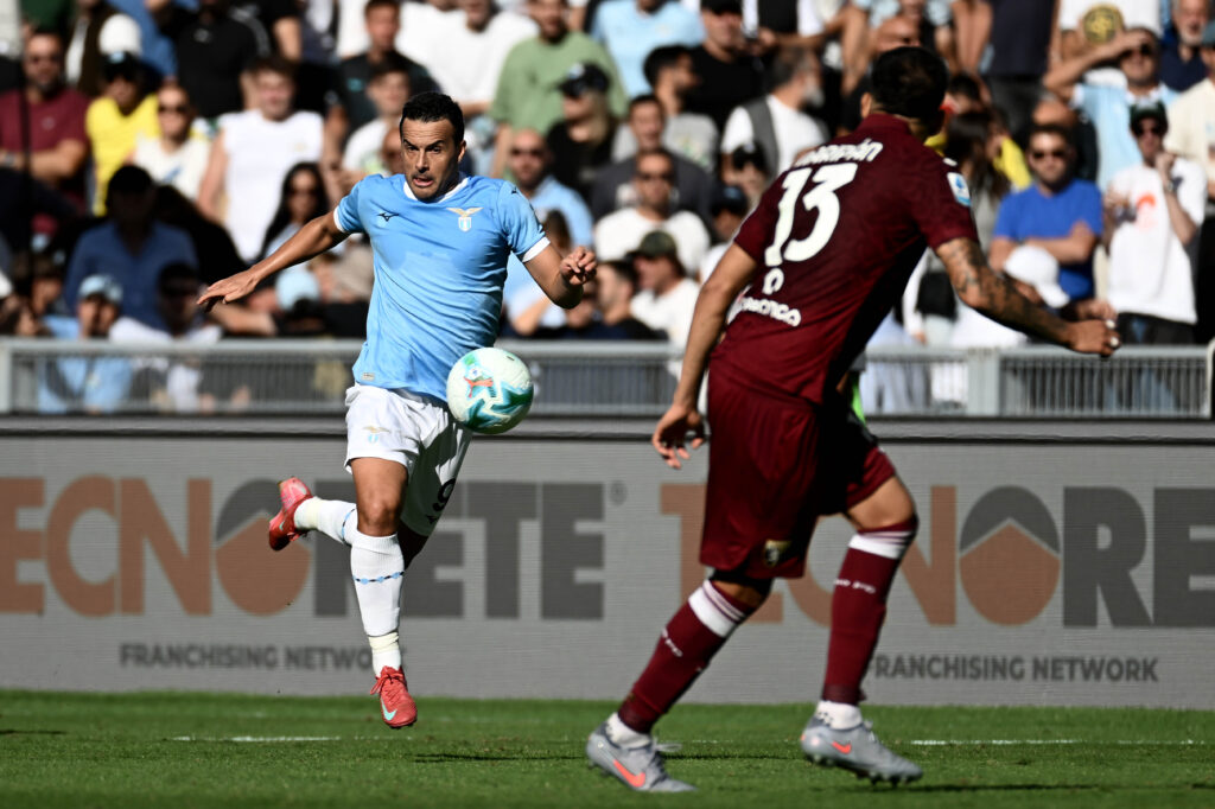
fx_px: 20242
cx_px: 608
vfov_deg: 2.3
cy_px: 404
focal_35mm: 600
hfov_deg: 3.4
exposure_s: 1/1000
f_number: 4.5
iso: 90
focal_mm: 400
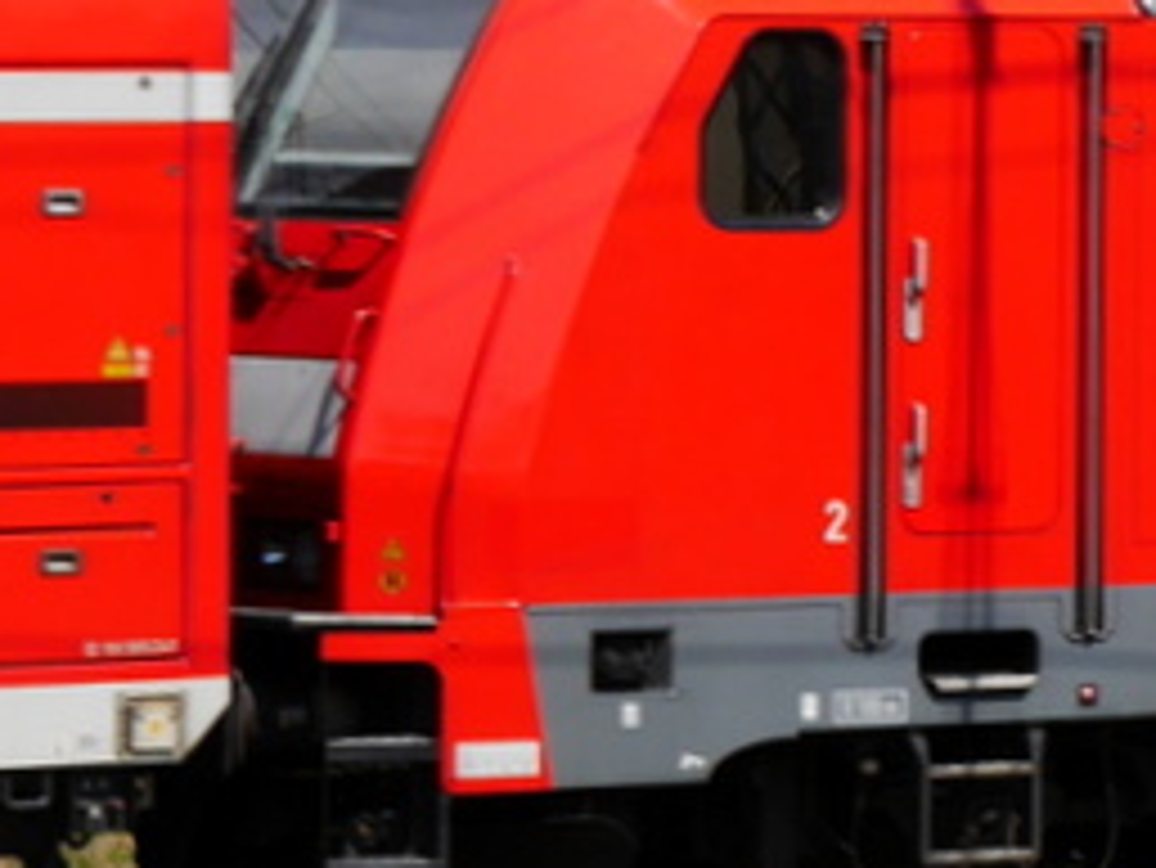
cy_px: 72
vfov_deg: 4.3
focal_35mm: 345
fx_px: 11527
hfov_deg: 5.7
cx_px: 1849
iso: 160
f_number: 9
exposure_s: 1/400
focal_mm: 37
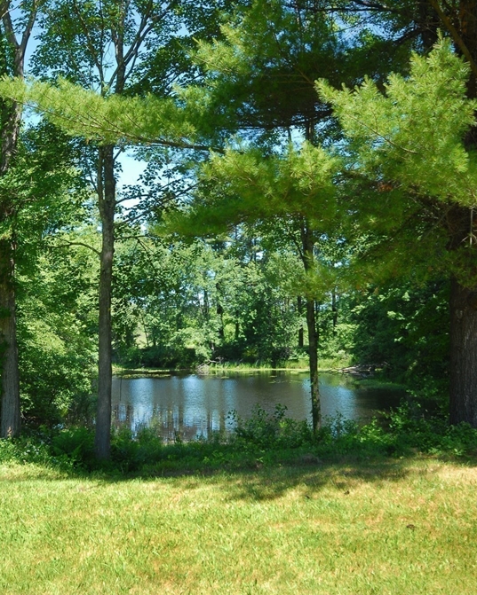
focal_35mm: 43
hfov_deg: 34.8
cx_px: 206
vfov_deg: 42.9
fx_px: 759
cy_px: 294
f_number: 7.1
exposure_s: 1/100
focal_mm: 20
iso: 200
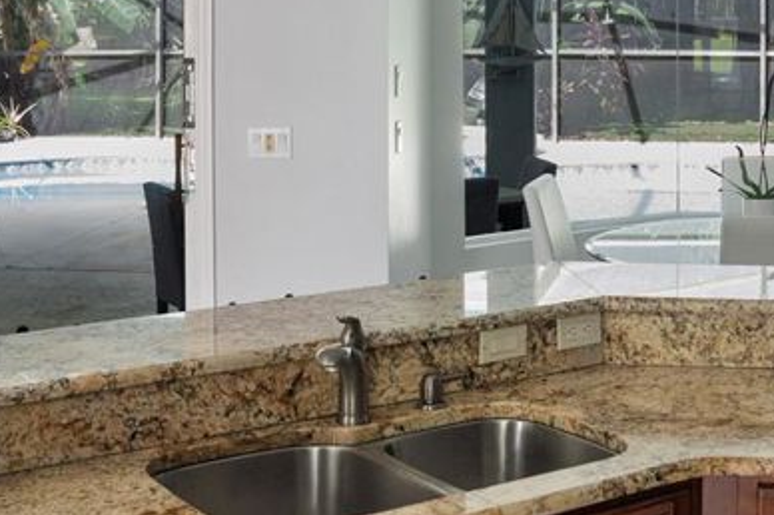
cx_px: 438
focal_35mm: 69
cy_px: 221
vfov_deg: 19.6
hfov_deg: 29.2
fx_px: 1486
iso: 800
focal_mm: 25.4
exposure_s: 1/40
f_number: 9
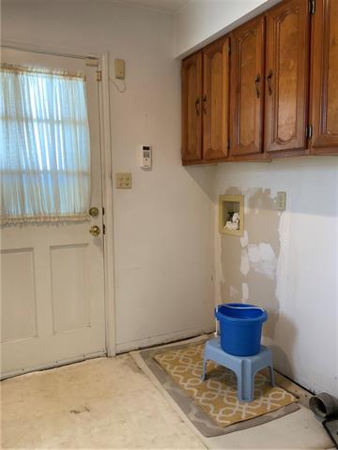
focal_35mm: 29
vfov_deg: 61.7
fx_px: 378
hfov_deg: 48.2
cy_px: 225
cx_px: 169
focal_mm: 3
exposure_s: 1/60
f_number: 1.8
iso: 100
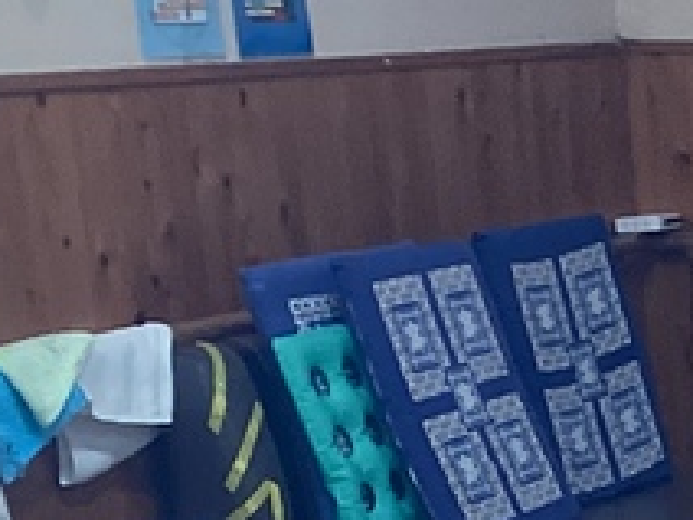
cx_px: 1226
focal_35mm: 146
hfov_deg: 12.4
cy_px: 1200
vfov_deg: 9.2
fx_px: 2923
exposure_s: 1/50
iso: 80
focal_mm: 3.3
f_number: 2.4
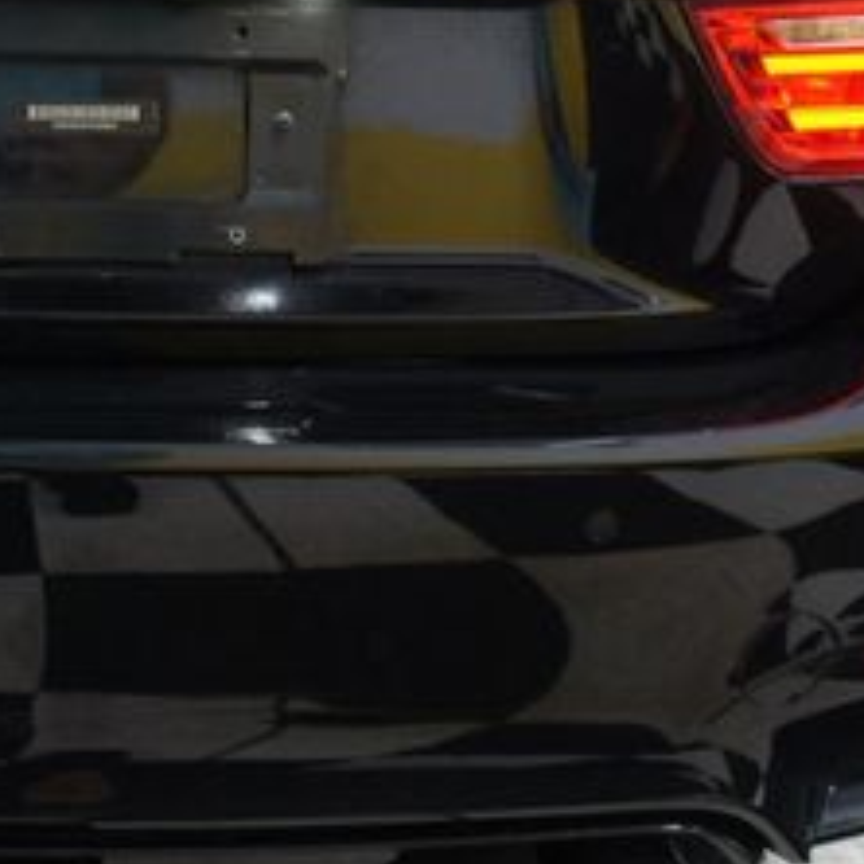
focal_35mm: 66
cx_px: 39
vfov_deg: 25.8
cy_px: 214
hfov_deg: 25.1
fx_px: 1864
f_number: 3.5
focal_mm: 18
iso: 640
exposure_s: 1/30
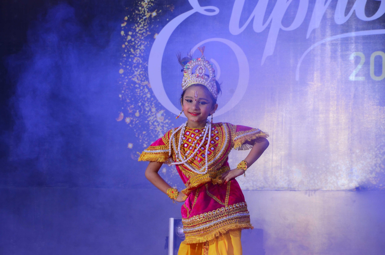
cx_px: 192
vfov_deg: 8.7
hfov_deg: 13.1
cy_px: 128
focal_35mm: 158
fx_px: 1681
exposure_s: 1/125
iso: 320
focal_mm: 105
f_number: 10
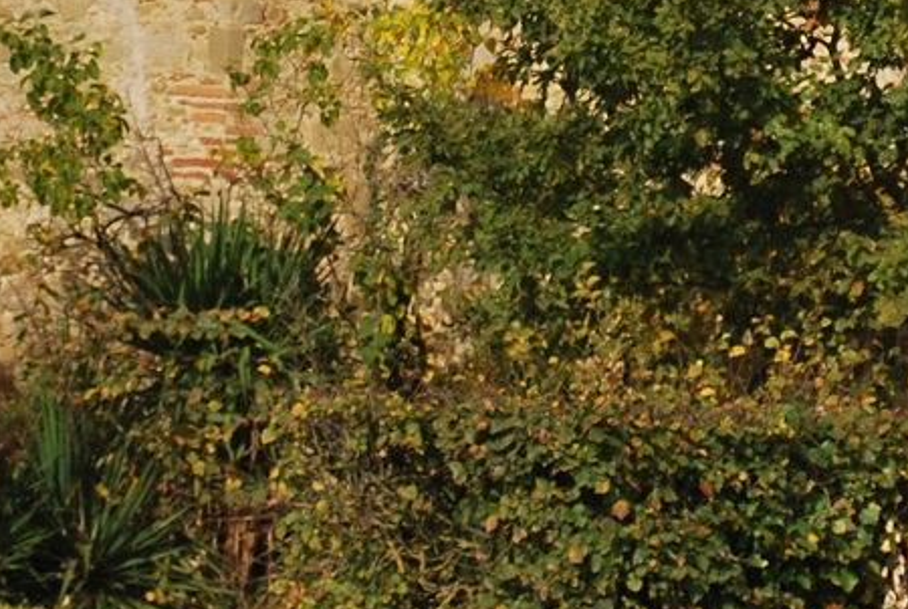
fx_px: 6192
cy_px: -508
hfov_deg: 8.4
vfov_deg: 5.5
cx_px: 607
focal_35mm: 245
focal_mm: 38
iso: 100
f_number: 8
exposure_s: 1/250
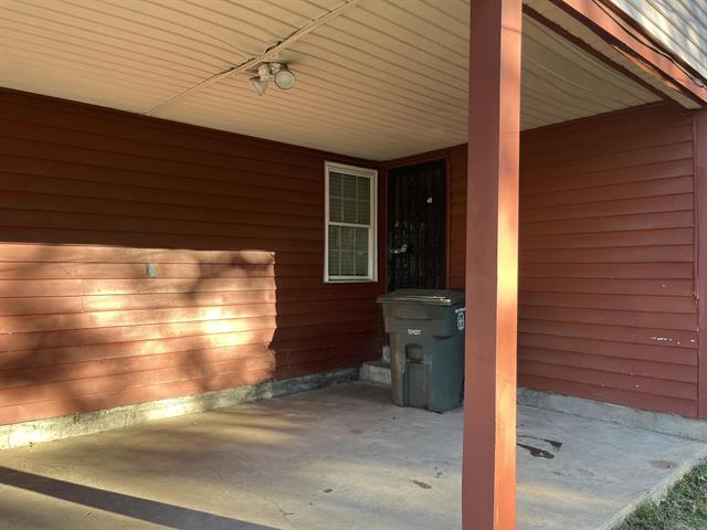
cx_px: 354
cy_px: 265
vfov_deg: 53.1
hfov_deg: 67.3
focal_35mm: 26
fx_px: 531
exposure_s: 1/122
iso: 32
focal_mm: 5.1
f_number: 1.6
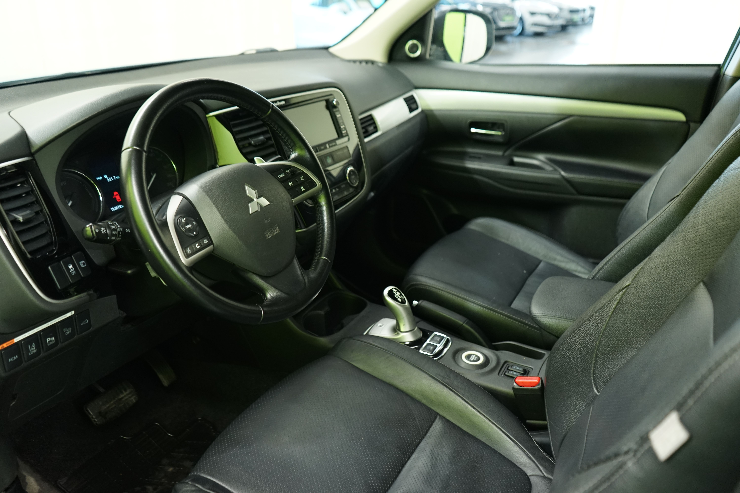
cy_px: 246
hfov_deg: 65.5
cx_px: 370
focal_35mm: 28
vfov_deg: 46.4
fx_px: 576
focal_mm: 28
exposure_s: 1/25
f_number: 3.5
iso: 1250
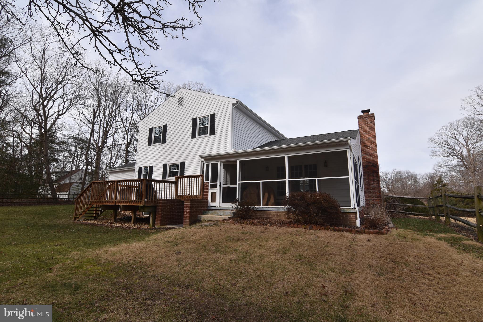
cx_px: 242
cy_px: 161
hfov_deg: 95.0
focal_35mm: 16
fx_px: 221
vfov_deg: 72.0
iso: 100
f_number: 8
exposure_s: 1/200
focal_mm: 11
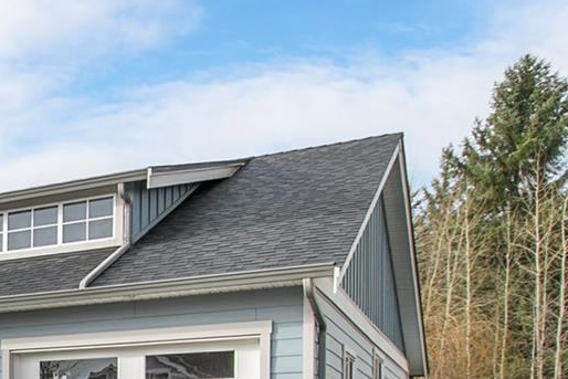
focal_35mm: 56
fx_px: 884
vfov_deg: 23.0
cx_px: -275
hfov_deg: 26.4
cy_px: 399
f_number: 8
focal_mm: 12
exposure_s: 1/500
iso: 320
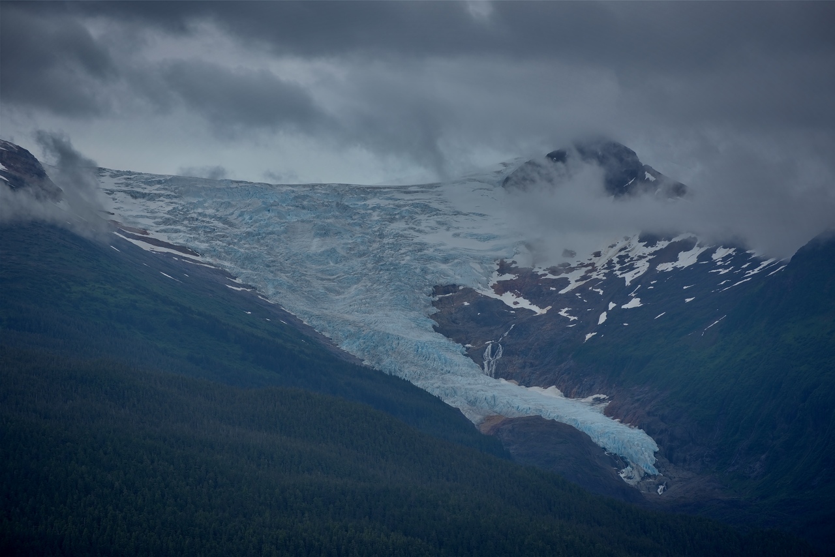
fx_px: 3132
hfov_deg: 15.2
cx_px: 418
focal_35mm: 135
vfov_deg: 10.2
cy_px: 278
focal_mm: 135
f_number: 10
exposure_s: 1/400
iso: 100
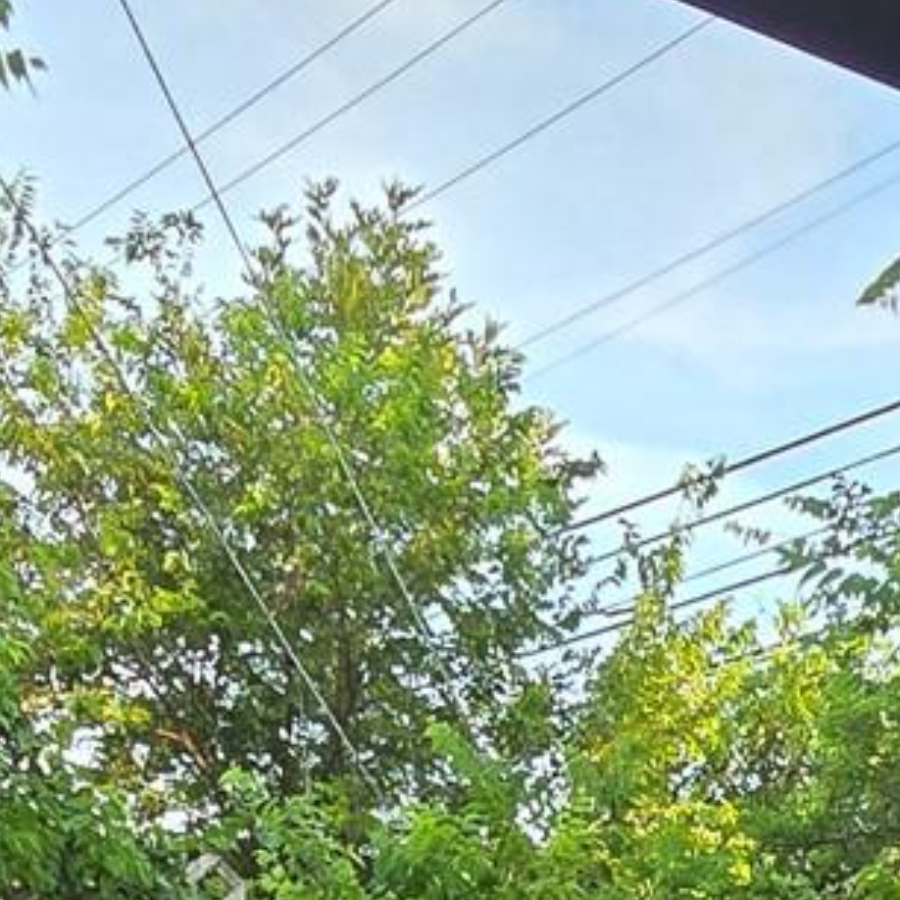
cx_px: 903
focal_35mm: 77
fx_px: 2265
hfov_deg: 21.7
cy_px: 1615
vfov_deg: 18.0
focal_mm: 2.2
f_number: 2.2
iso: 50
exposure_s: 1/194
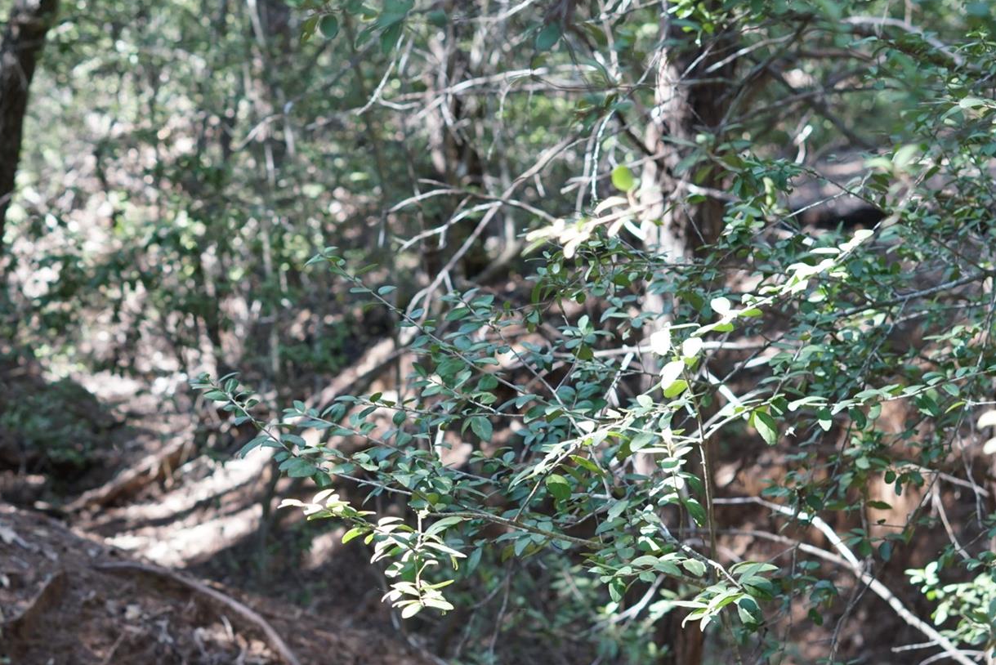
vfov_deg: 10.9
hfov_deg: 16.1
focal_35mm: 126
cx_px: 183
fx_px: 3487
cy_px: 506
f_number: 4
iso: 640
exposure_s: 1/160
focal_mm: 50
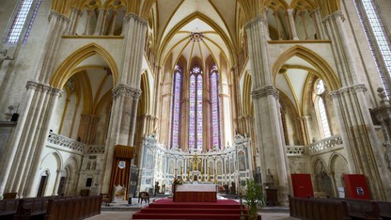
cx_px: 196
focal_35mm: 18
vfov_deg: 60.8
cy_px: 123
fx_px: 187
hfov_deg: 92.7
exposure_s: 1/60
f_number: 6.3
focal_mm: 17
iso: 800
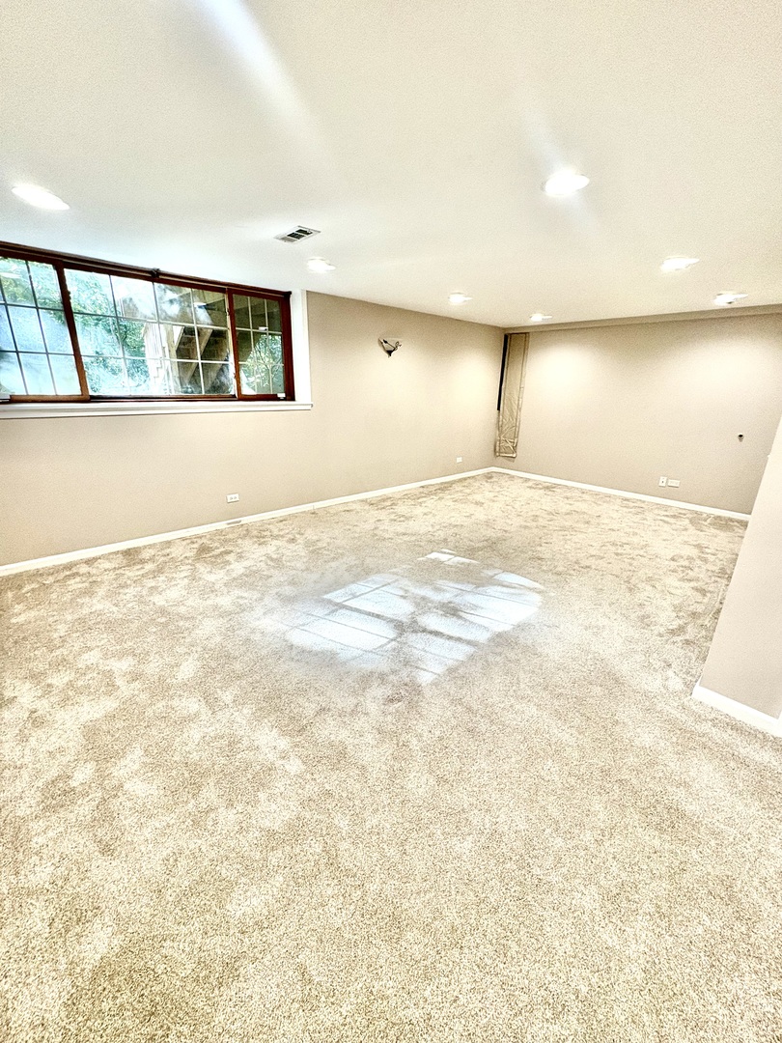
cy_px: 522
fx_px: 422
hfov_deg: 85.7
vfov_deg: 102.1
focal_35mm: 14
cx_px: 391
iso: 200
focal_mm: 2.22
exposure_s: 1/120
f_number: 2.2
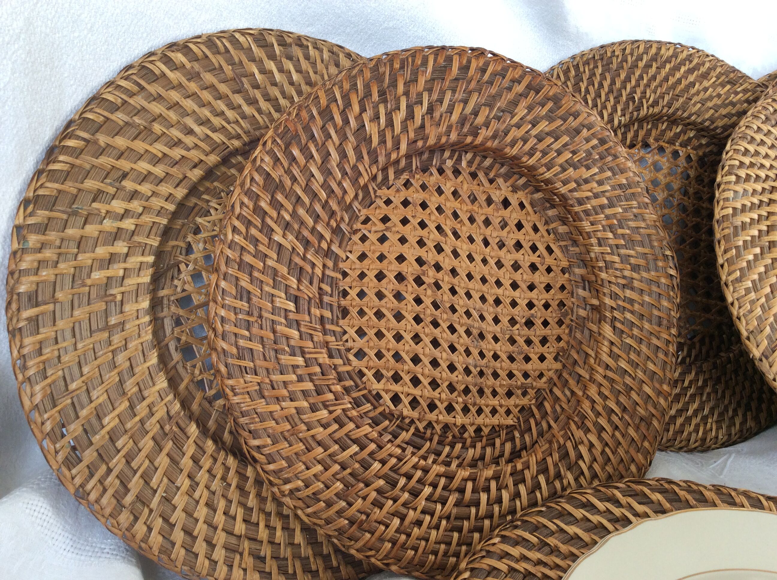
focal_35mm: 32
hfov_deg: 56.9
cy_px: 290
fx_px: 717
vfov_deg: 44.1
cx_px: 388
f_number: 2.4
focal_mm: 3.3
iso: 40
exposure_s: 1/100
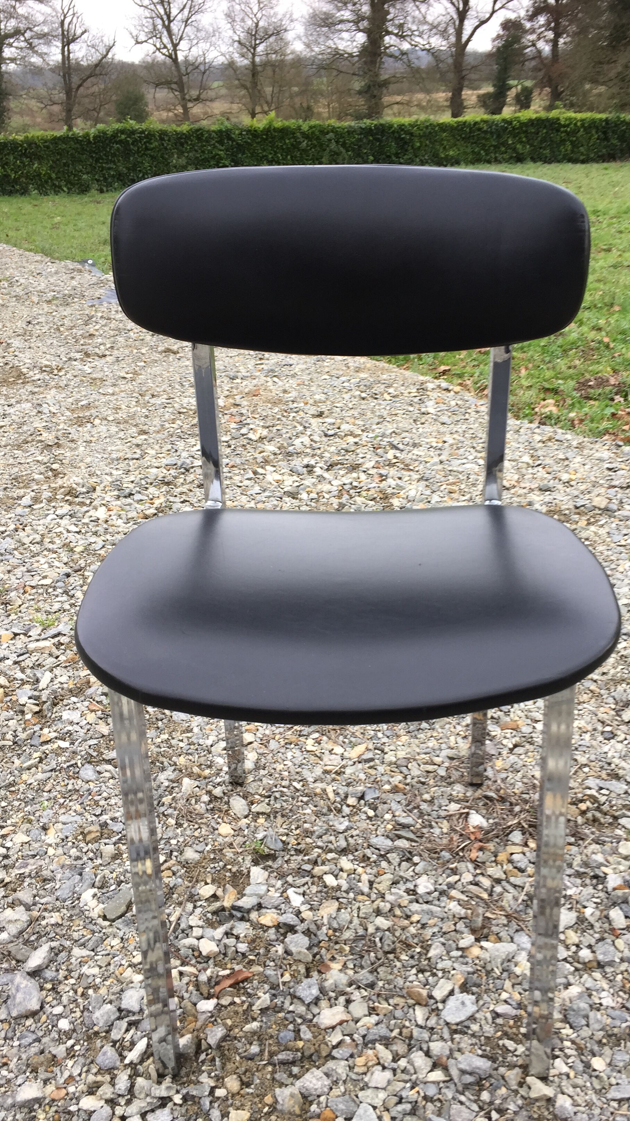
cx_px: 363
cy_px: 562
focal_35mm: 32
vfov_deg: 61.0
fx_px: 950
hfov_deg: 36.6
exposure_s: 1/100
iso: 32
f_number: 2.2
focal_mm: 4.15
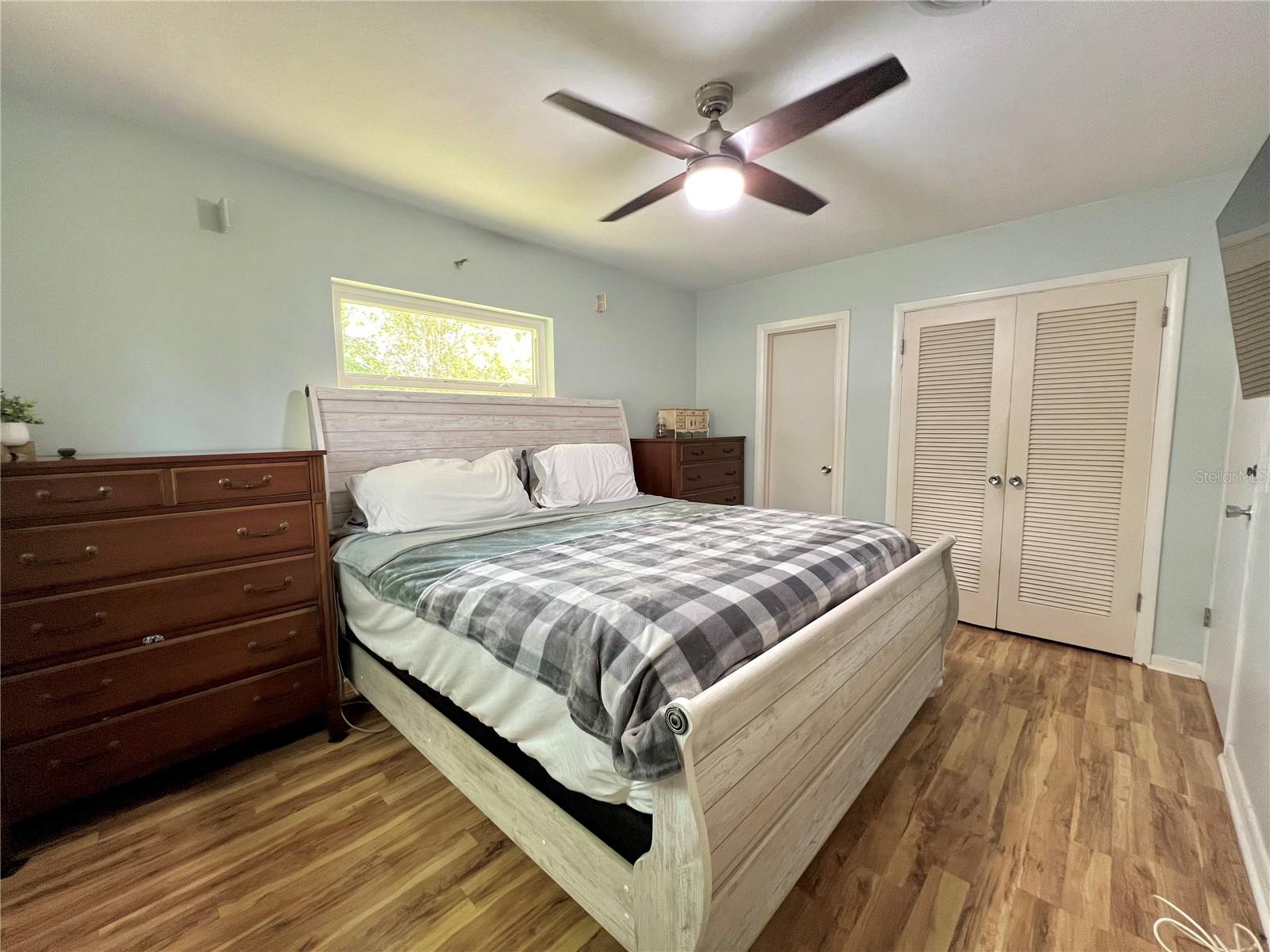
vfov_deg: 89.9
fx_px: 477
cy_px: 476
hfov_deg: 106.2
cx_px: 635
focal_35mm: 13
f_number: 1.8
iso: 160
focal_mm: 1.57
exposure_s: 1/60
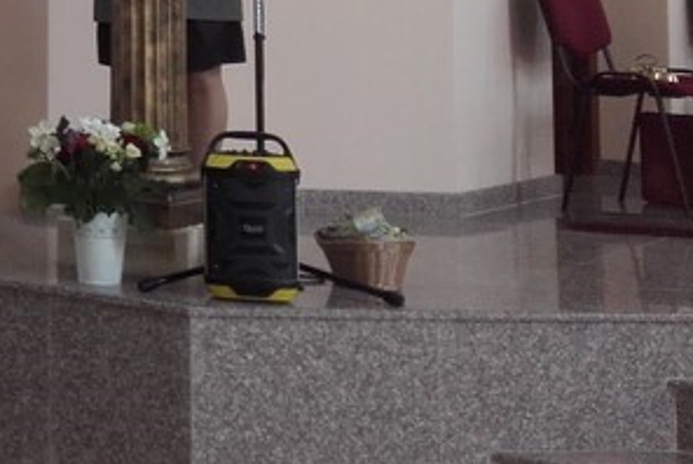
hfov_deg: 20.4
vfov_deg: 13.6
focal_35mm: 93
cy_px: -282
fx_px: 1792
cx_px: -149
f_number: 2.2
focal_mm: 3.31
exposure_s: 1/50
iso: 60
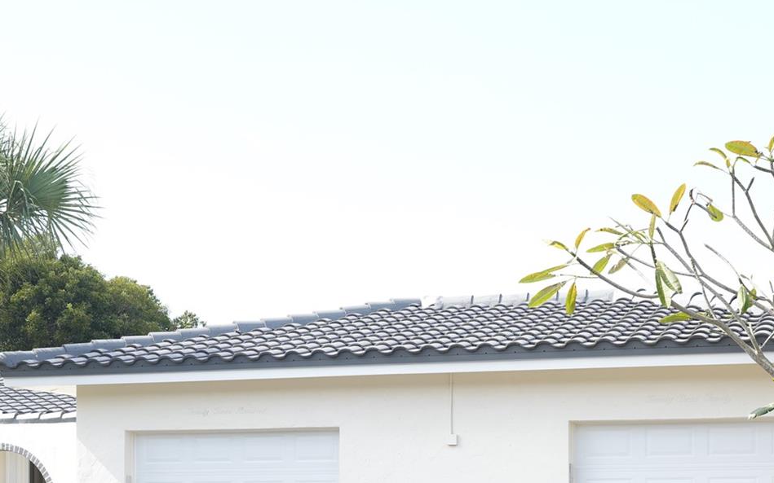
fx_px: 1624
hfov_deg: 26.7
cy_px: 514
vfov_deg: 16.5
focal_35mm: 77
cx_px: 260
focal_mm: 35
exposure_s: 1/125
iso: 125
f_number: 5.6
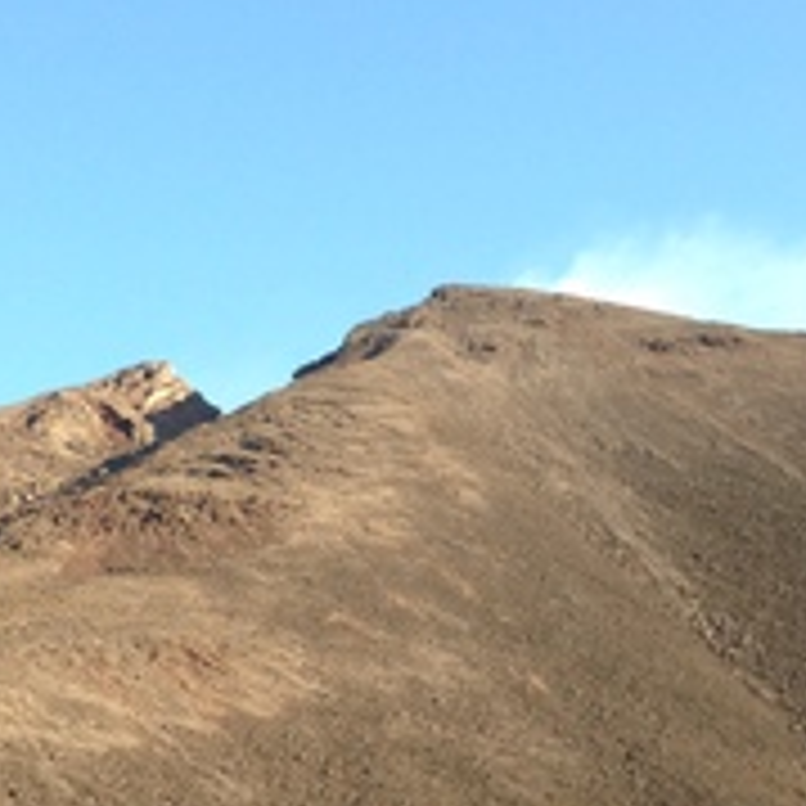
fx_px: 2055
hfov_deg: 22.2
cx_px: 333
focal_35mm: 78
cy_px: 594
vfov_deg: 22.0
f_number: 2.4
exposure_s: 1/264
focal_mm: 4.13
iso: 50
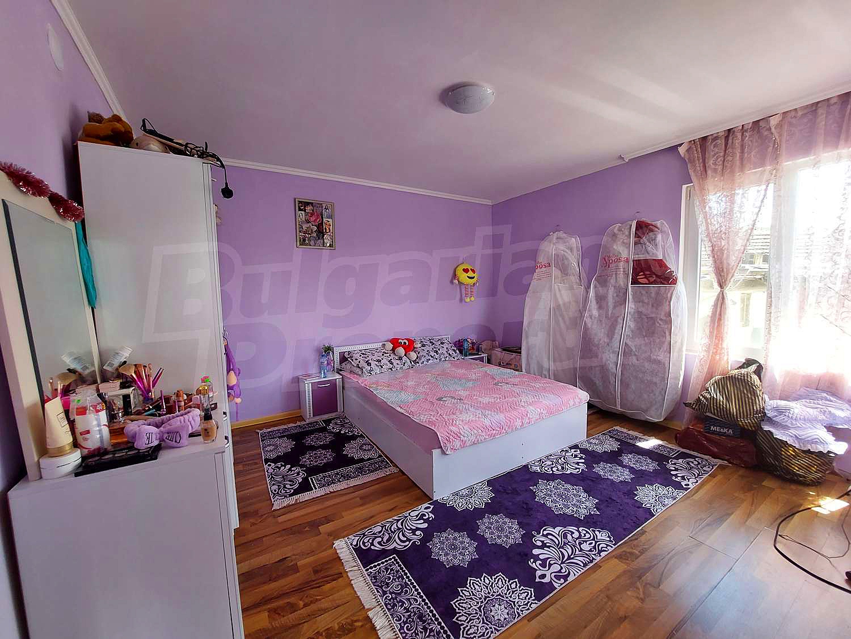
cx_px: 426
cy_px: 320
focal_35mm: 13
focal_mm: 1.74
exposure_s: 1/50
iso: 64
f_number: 2.2
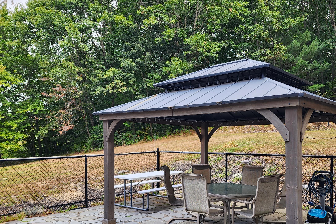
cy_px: 148
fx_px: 308
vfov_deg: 39.5
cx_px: 190
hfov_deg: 57.0
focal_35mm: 33
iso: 40
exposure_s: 1/180
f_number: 1.8
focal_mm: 6.4
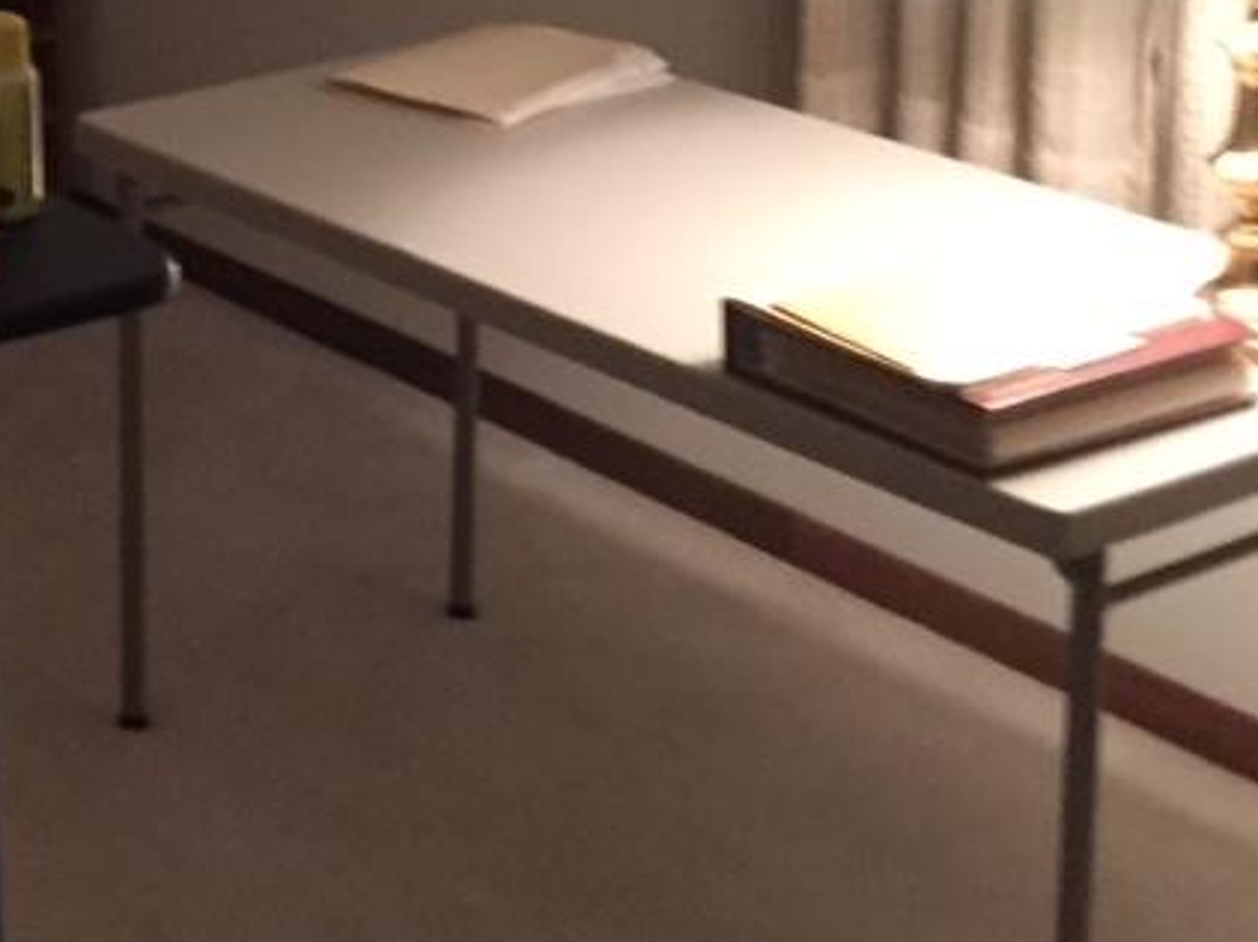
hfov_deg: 20.8
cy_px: -176
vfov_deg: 16.1
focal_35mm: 88
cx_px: -247
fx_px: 3196
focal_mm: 4.15
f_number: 2.2
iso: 250
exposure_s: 1/15
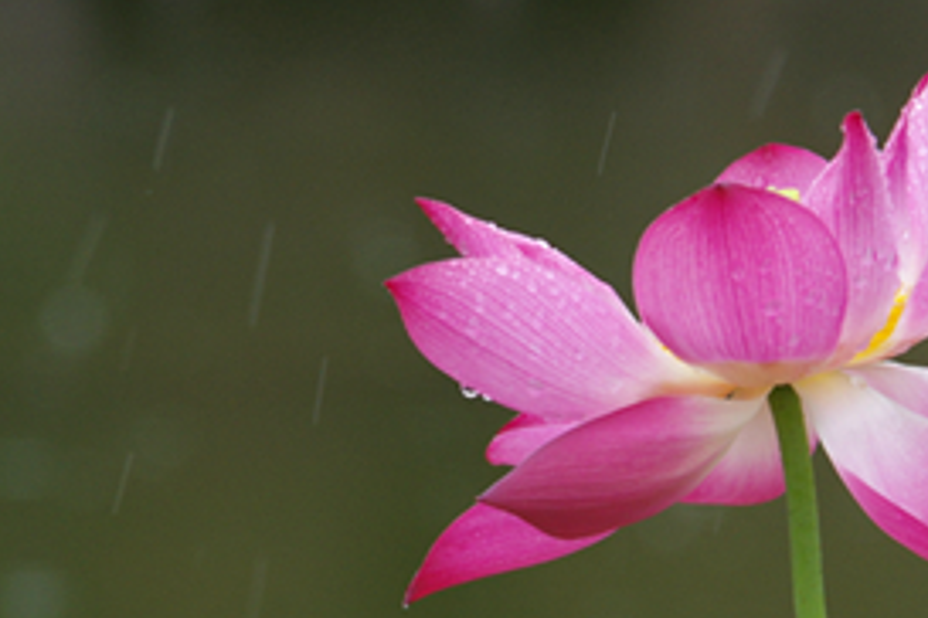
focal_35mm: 487
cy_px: 431
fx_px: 12553
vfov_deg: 2.8
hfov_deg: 4.2
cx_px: 710
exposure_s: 1/200
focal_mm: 135
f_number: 5.6
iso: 200
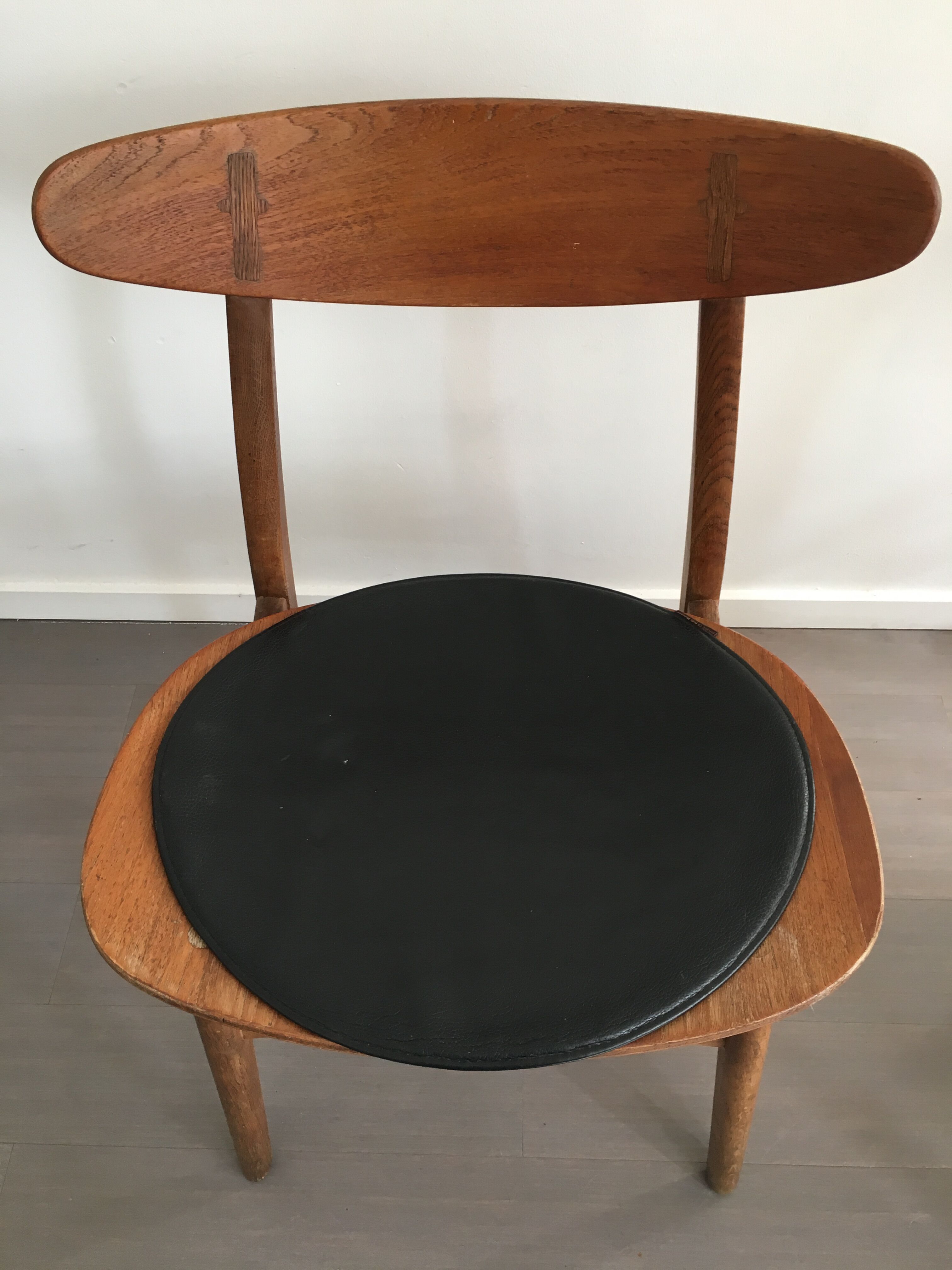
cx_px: 476
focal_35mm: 29
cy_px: 635
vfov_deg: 61.7
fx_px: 1063
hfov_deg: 48.2
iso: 64
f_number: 2.2
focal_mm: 4.15
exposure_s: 1/33
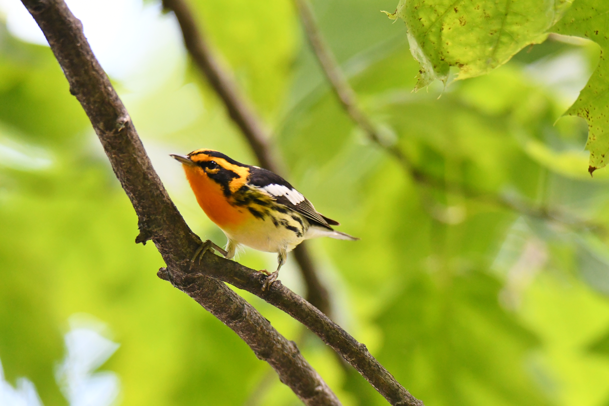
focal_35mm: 480
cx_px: 304
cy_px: 203
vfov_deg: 2.9
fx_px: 8119
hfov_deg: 4.3
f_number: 5.6
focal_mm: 320
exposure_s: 1/500
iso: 4000
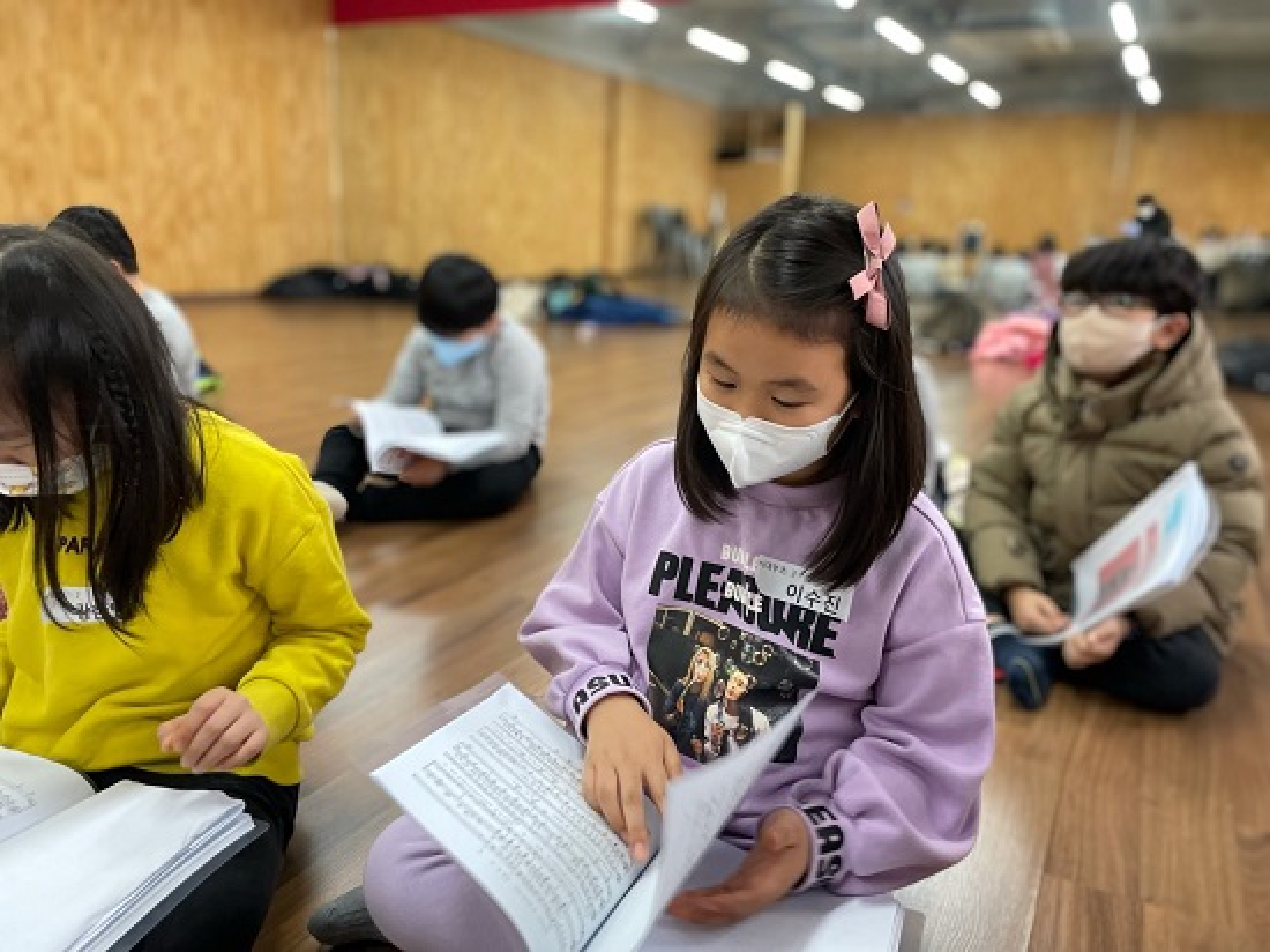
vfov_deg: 53.0
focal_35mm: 26
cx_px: 635
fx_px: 953
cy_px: 476
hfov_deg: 67.3
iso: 160
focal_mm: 4.2
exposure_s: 1/60
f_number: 1.6
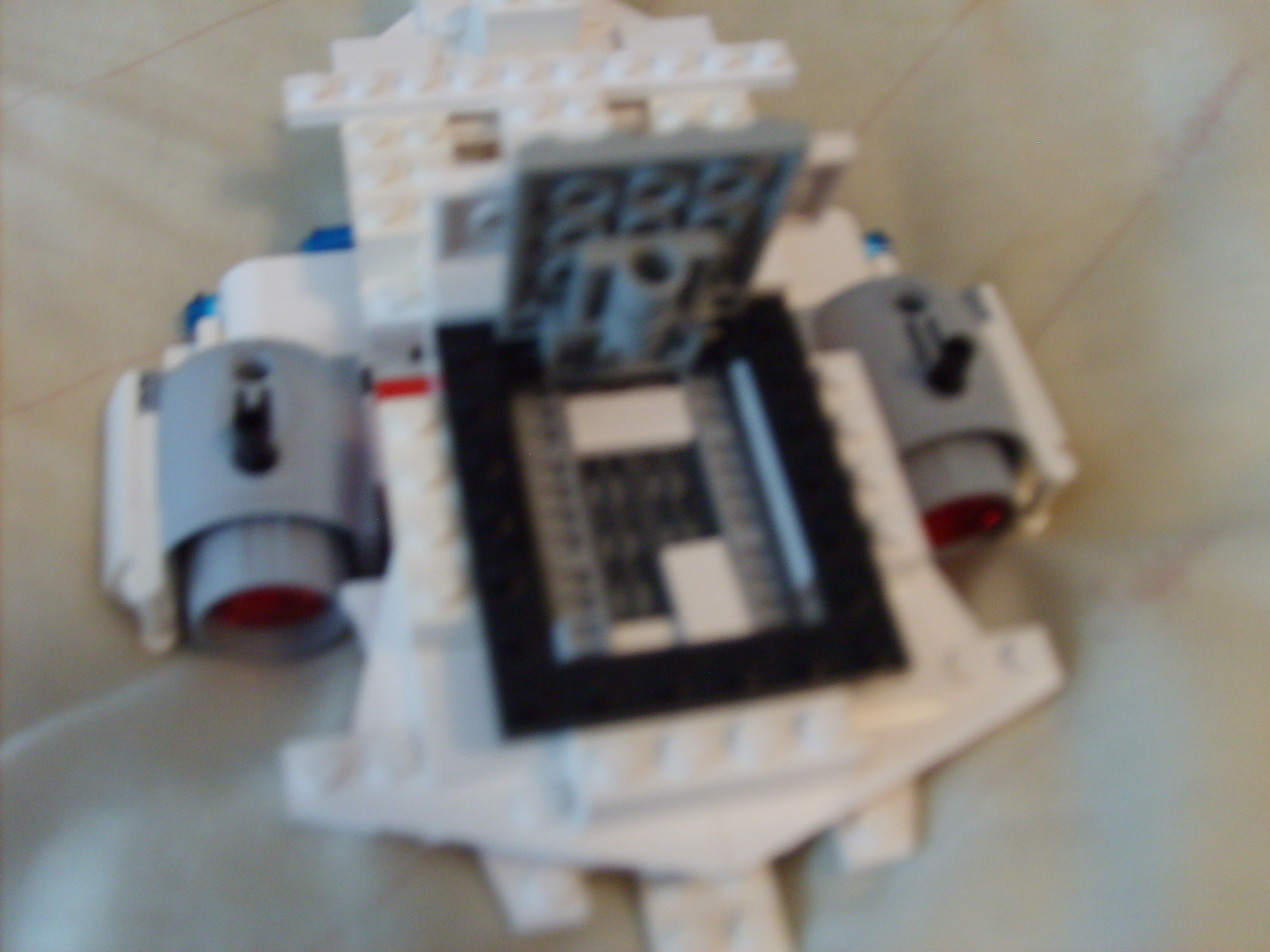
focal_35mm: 35
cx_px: 635
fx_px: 1284
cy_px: 476
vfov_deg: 40.7
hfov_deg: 52.6
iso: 140
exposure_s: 1/8
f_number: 2.8
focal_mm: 5.8
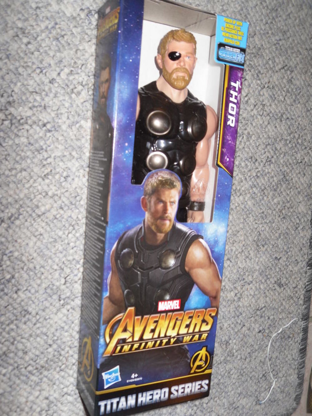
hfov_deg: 40.7
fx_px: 421
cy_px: 208
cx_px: 156
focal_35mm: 35
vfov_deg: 52.6
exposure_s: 1/45
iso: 80
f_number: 3.5
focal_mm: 6.3
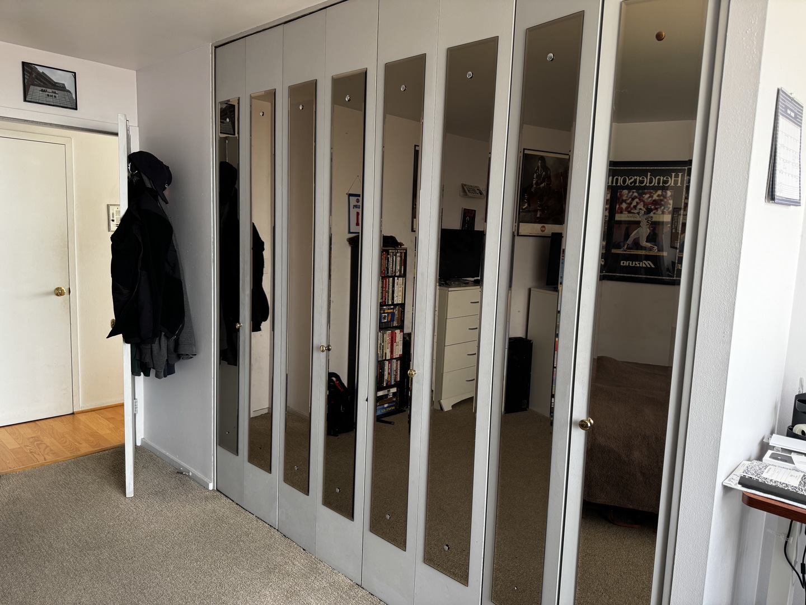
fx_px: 559
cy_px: 302
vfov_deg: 56.8
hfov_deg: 71.6
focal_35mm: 24
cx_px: 403
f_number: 1.78
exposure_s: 1/121
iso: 160
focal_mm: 6.76
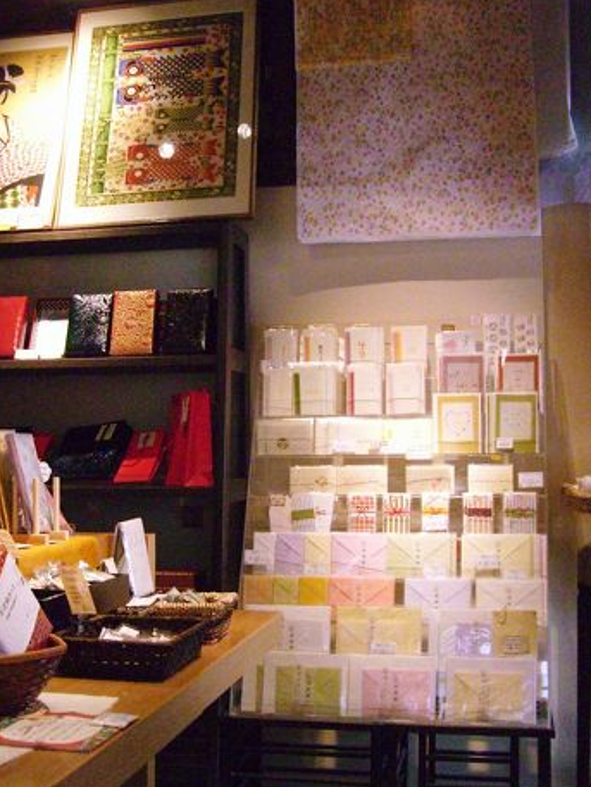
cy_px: 375
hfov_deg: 26.7
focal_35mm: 54
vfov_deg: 35.5
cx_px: 157
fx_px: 1229
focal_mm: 7.9
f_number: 2.8
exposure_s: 1/125
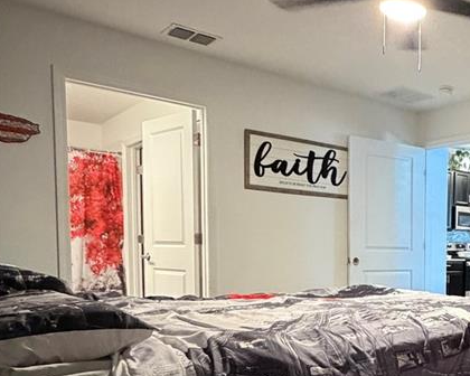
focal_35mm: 39
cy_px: 292
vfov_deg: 37.1
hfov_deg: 39.7
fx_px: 542
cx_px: 496
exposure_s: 1/40
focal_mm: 2.22
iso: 1000
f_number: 2.2
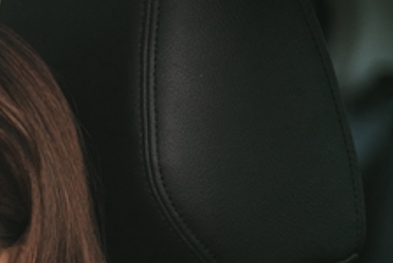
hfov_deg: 8.6
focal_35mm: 223
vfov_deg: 6.1
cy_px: 323
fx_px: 2438
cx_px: -449
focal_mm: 50
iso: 250
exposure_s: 1/1600
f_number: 1.6
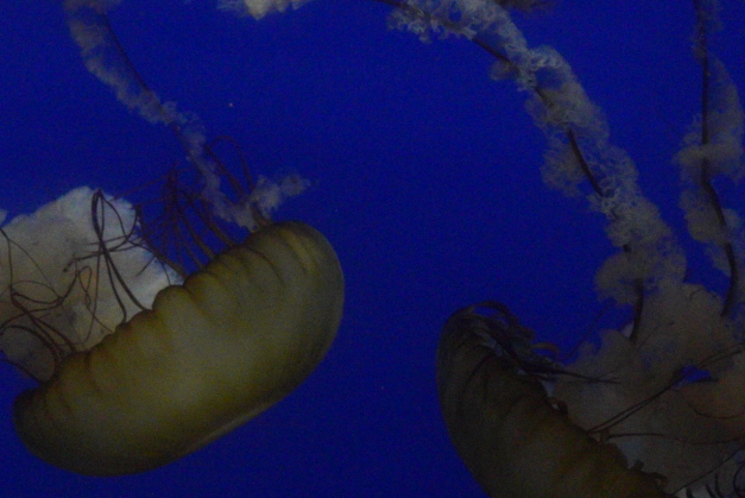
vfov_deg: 4.0
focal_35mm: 348
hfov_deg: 5.9
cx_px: 694
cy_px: 213
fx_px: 7206
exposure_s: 1/250
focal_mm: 90
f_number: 5
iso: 5000
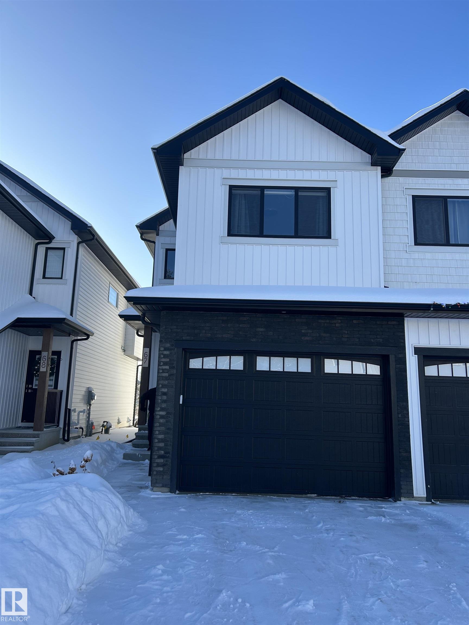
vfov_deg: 67.3
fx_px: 470
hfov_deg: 53.1
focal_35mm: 26
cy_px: 312
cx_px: 234
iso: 50
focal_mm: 5.7
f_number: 1.5
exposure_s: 1/2208
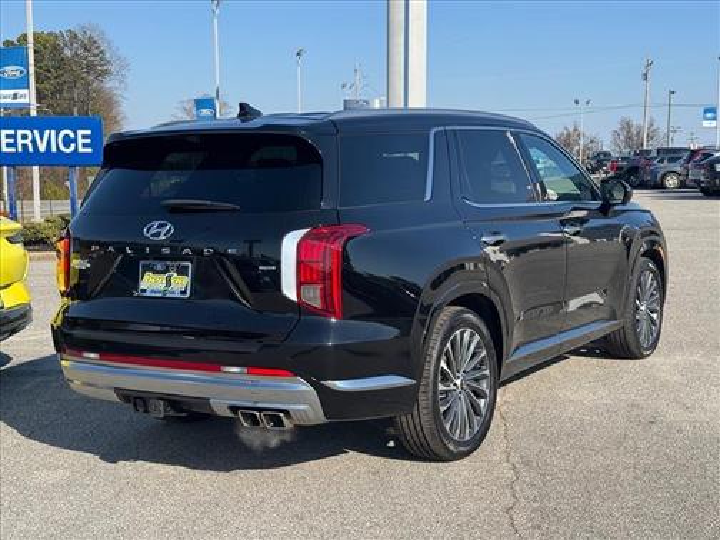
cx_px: 360
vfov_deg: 30.3
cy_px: 270
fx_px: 998
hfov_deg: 39.7
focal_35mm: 48
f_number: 1.78
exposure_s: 1/2415
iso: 64
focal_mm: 6.76
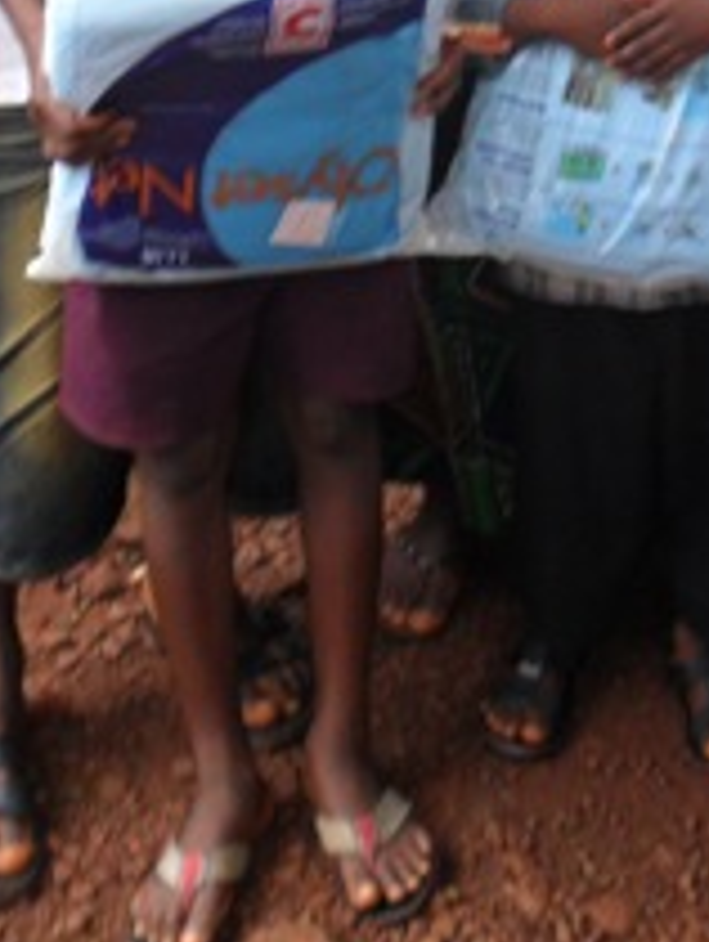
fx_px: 2398
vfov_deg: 20.9
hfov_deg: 16.8
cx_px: 469
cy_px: -157
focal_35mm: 88
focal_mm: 6.6
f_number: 4
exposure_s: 1/60
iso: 100
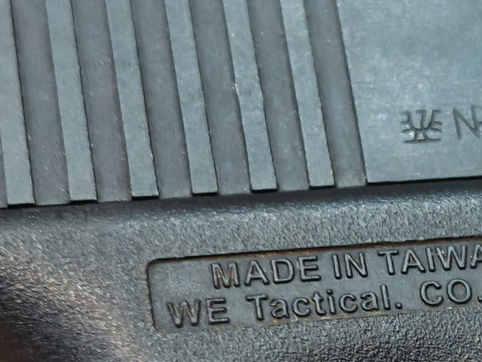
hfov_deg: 13.5
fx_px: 2005
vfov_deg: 10.3
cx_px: 483
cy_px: 308
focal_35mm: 144
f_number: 1.4
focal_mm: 6.83
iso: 200
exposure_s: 1/33
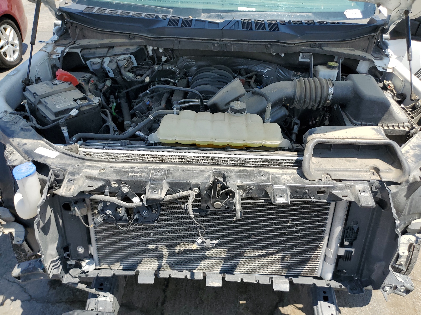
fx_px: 316
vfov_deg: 53.1
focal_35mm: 26
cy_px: 158
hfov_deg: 67.3
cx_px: 210
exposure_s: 1/1429
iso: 50
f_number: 1.5
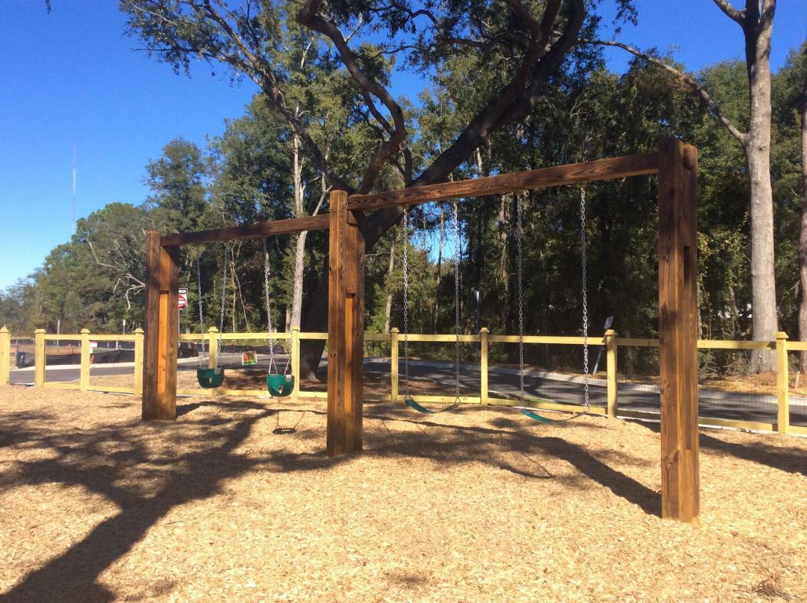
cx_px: 404
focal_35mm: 32
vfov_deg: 44.1
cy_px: 302
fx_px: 745
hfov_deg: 56.9
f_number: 2.4
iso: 32
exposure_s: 1/953
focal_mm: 3.3
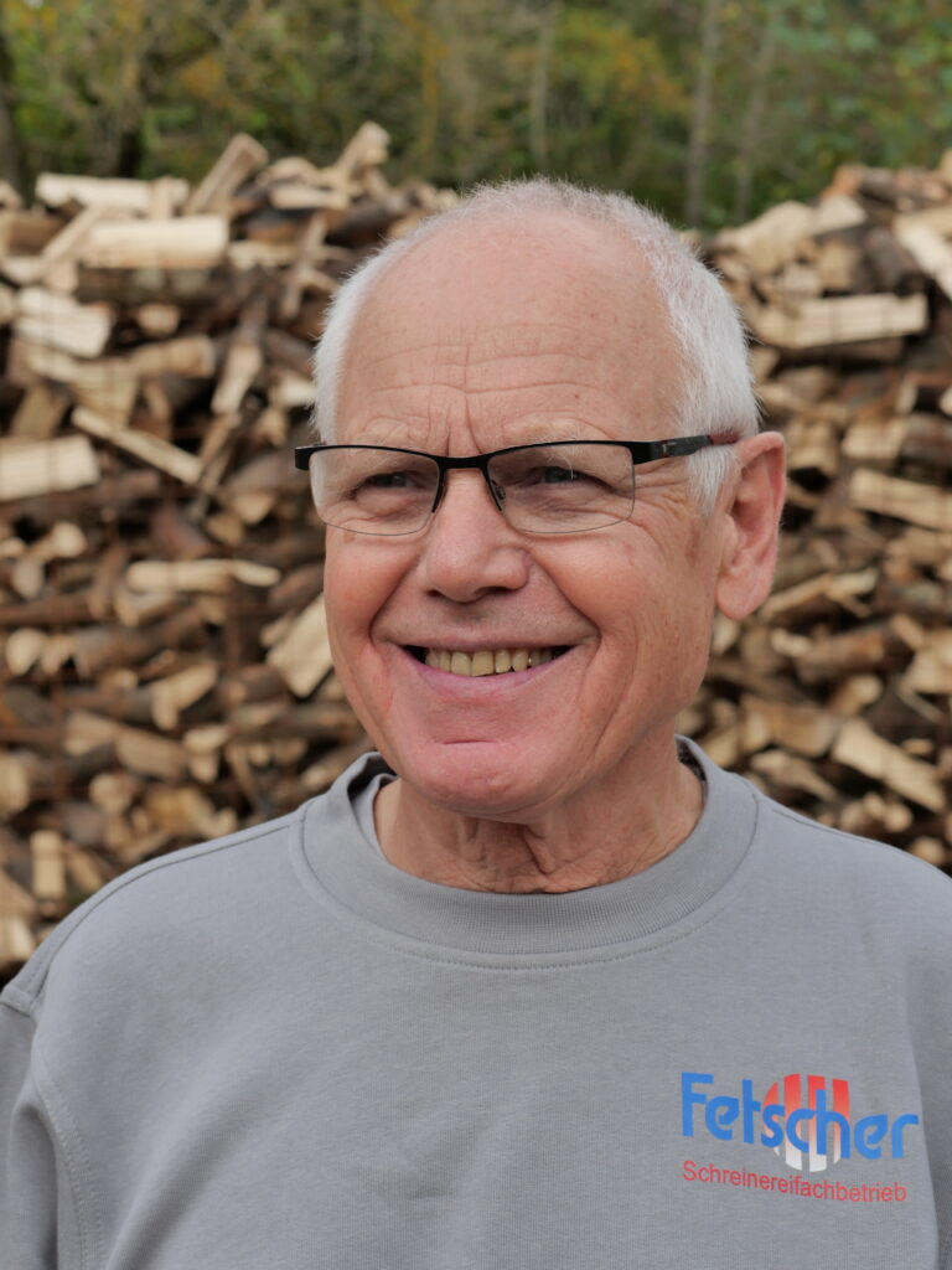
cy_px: 635
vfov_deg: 22.8
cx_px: 476
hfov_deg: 17.2
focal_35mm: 86
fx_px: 3154
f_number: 7.1
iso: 200
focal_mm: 43
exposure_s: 1/400
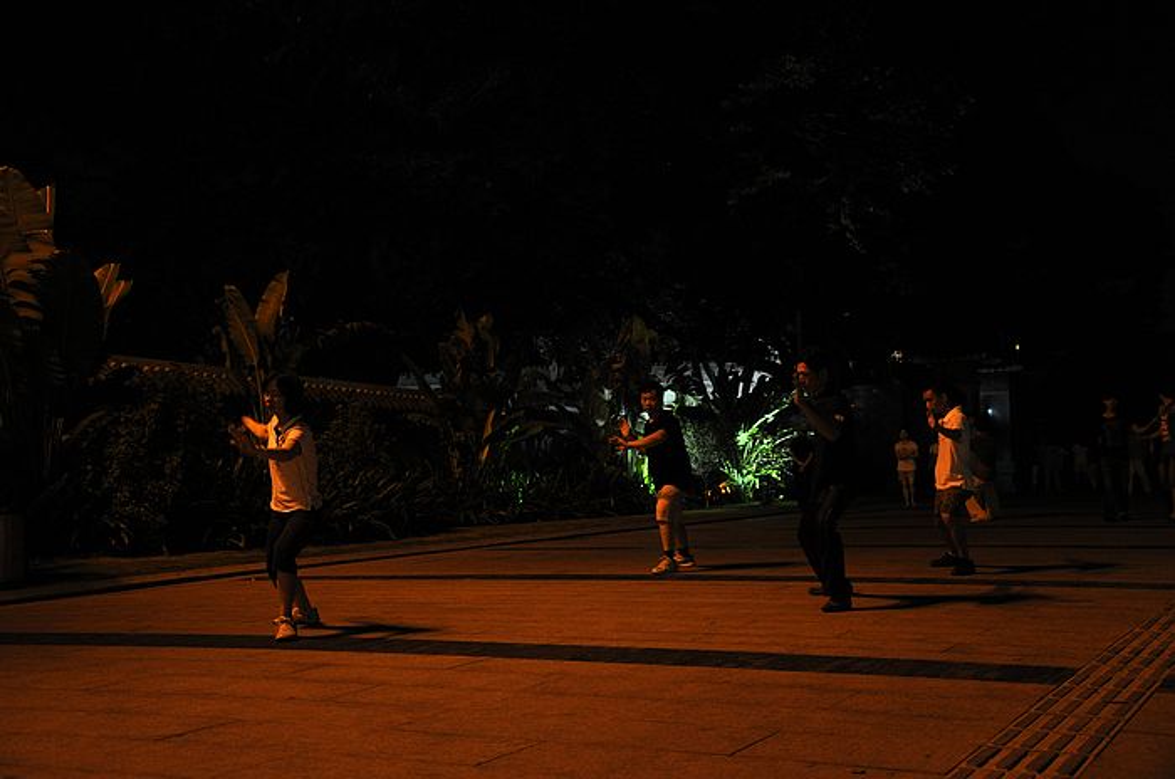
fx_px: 1368
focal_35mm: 42
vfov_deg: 31.8
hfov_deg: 46.5
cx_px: 588
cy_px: 390
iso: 800
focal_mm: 28
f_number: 4
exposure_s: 1/20
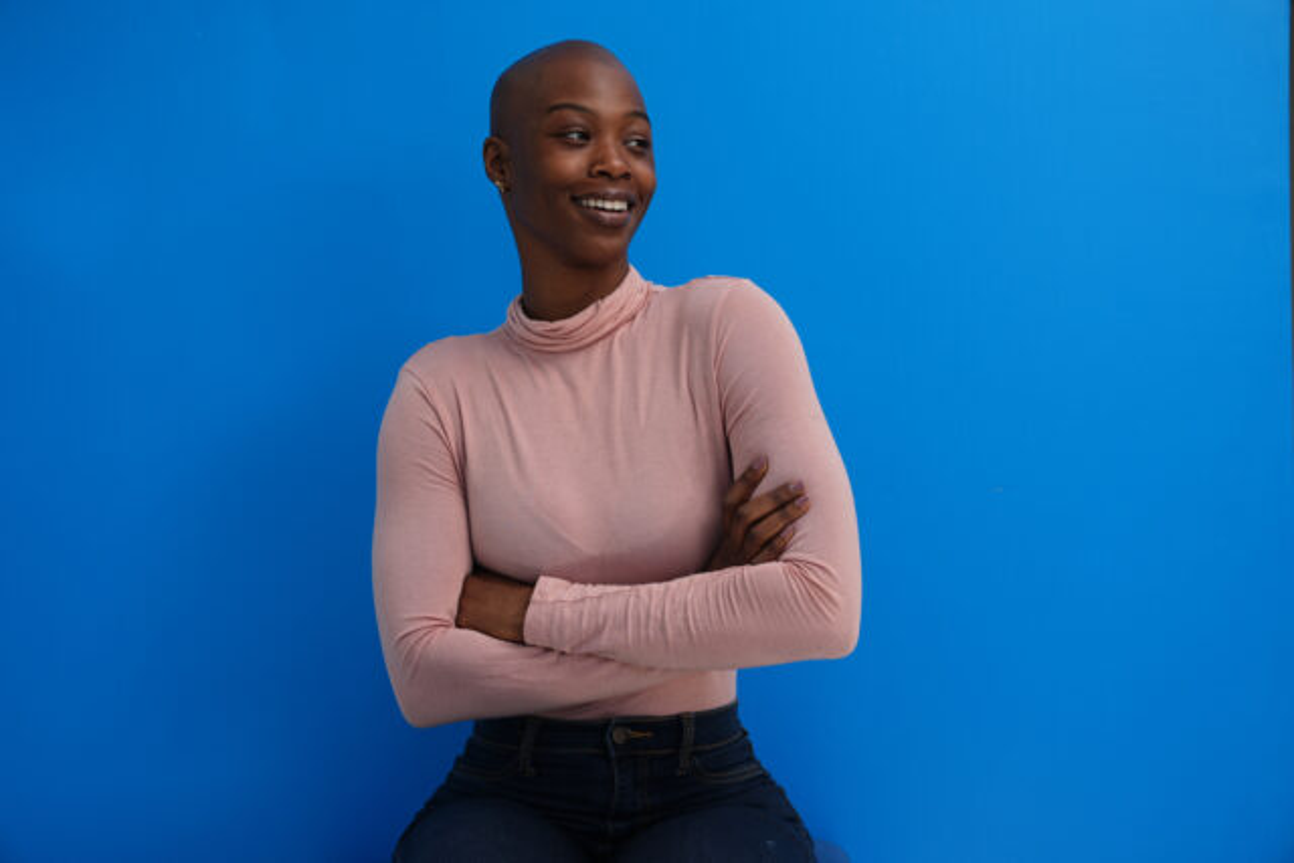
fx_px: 1726
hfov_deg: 41.1
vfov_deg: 28.1
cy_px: 432
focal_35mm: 48
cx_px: 647
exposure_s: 1/320
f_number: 4
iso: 125
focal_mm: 48
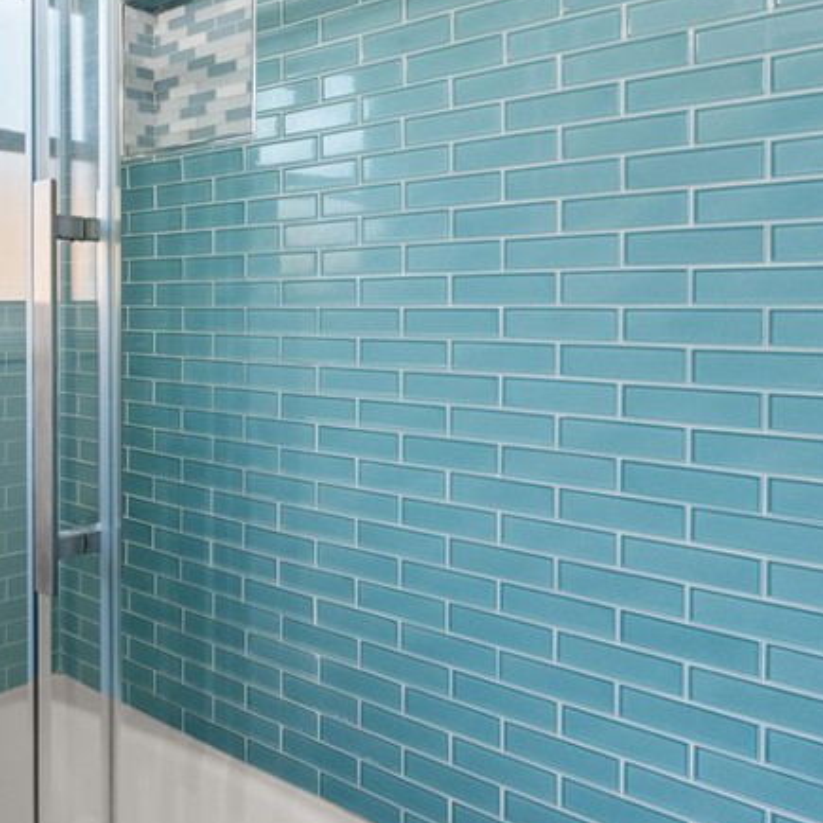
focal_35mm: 32
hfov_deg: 44.2
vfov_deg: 50.7
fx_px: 861
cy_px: 317
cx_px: 15
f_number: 9
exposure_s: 1/2.5
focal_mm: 16
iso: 640
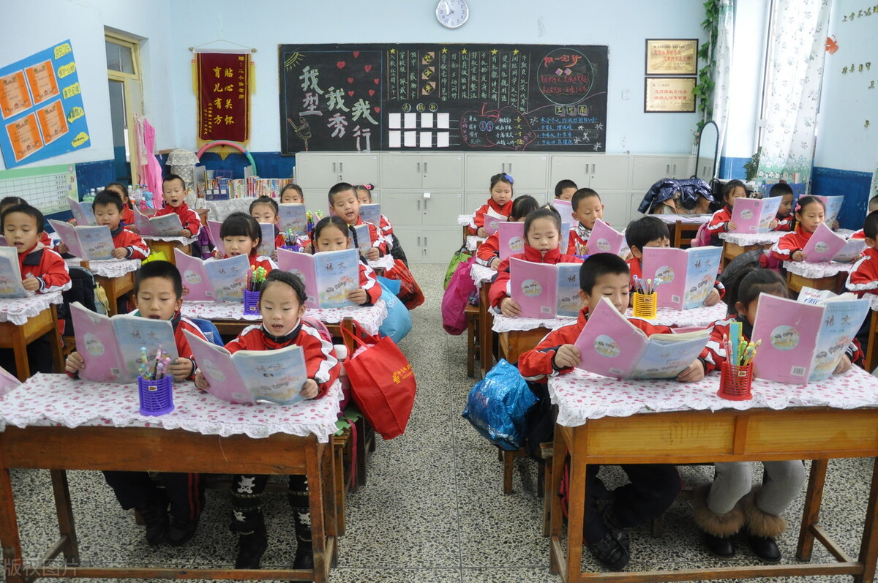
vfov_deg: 47.8
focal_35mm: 27
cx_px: 439
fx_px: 658
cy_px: 292
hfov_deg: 67.4
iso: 1100
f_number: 3.5
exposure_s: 1/30
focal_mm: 18
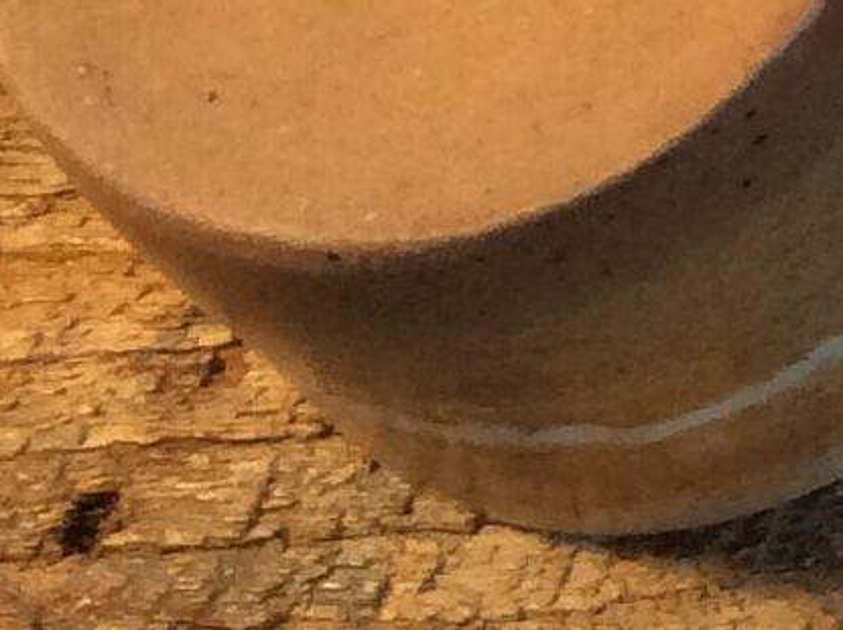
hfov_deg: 8.8
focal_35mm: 200
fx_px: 4864
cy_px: -736
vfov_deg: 7.1
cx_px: 2129
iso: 64
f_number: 2.4
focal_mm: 3.3
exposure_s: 1/25
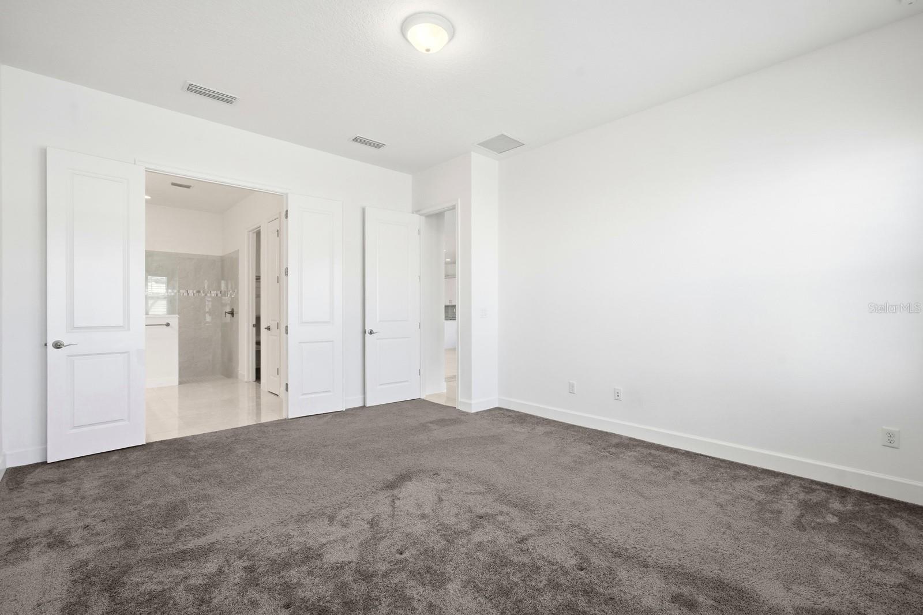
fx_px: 410
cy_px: 308
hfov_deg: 96.7
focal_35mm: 16
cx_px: 462
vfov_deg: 73.7
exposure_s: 1/1000
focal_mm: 16
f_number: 8
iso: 1000
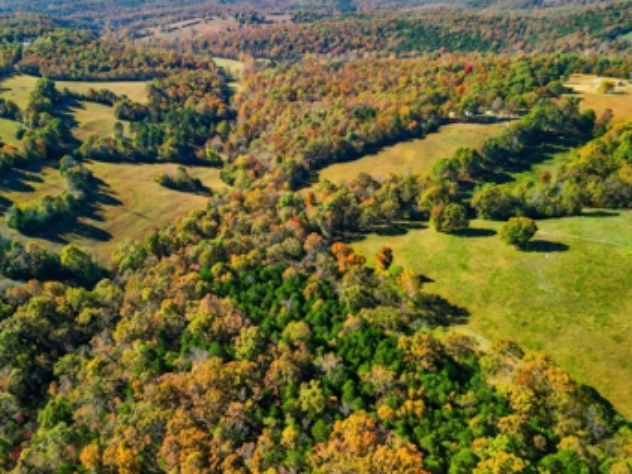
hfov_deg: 63.3
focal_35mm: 28
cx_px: 278
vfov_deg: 49.7
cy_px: 240
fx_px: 511
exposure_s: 1/500
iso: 110
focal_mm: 6.7
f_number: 1.7
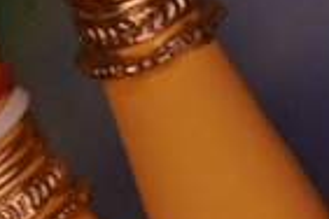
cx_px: 845
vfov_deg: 0.7
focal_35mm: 2038
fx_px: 18624
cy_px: 121
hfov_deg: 1.0
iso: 500
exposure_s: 1/100
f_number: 5.3
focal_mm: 240
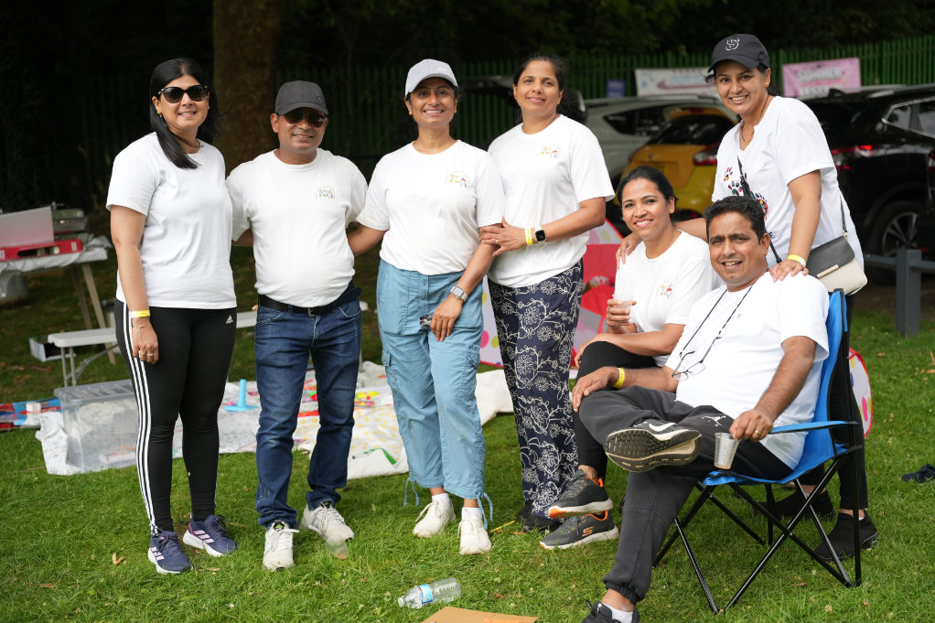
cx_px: 468
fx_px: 1296
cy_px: 312
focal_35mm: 50
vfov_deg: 27.0
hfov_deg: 39.7
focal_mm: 49.9
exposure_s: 1/800
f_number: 2.8
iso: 250
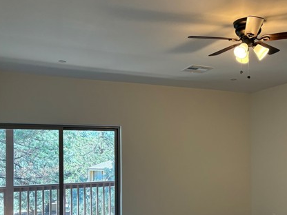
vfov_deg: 35.4
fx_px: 332
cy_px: 152
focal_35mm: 40
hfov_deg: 45.8
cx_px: 201
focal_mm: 5.96
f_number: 1.6
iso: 200
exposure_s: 1/120
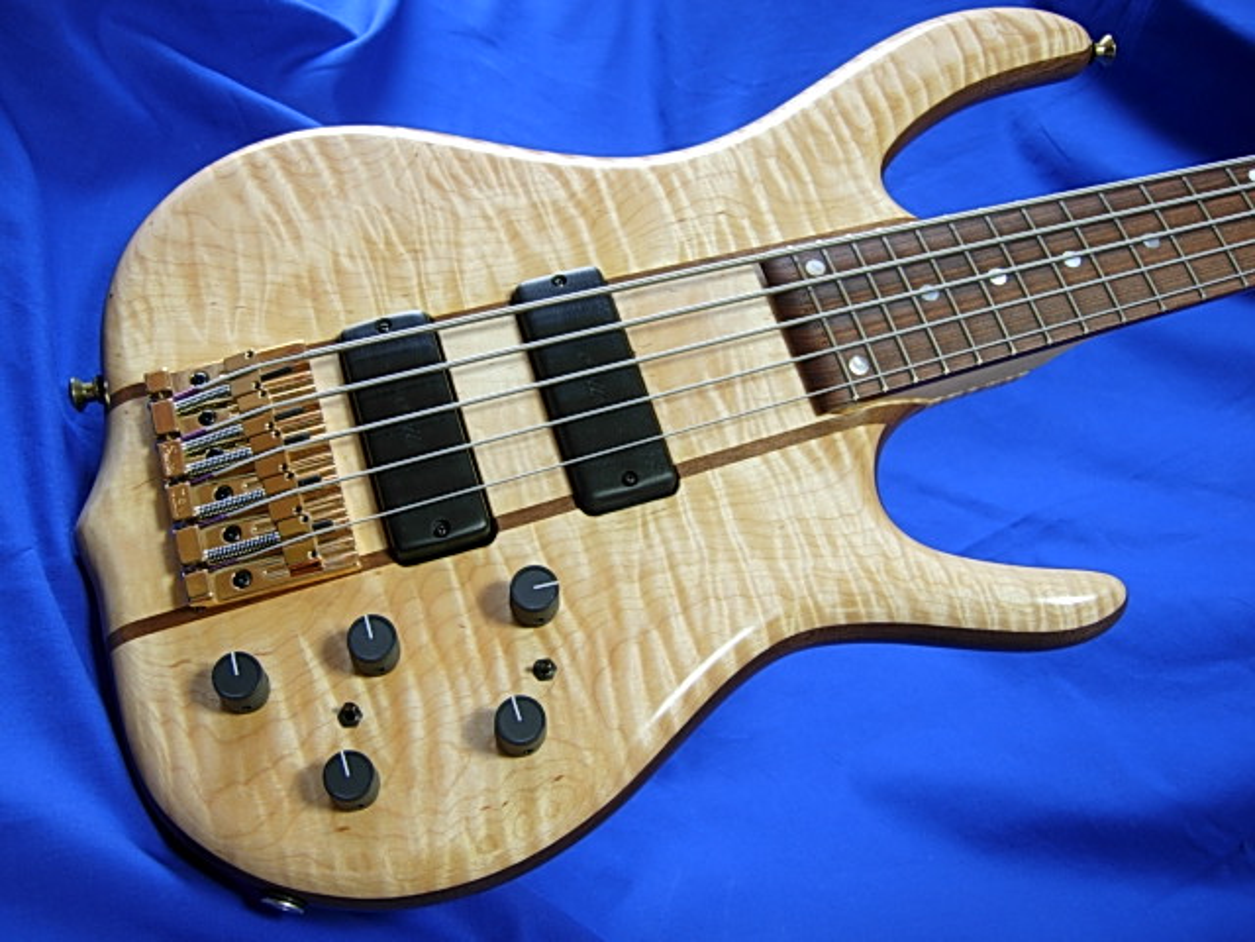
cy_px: 471
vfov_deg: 39.7
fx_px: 1305
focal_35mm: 36
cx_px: 628
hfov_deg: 51.4
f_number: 2.7
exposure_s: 1/4.7
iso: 50
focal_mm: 7.5
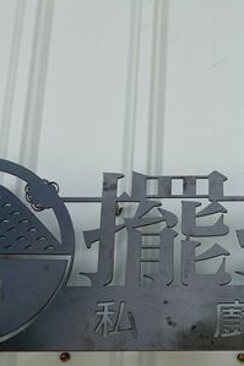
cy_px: 236
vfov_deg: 27.2
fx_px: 753
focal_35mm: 74
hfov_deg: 18.1
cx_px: 219
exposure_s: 1/400
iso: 125
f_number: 5.6
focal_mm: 12.64
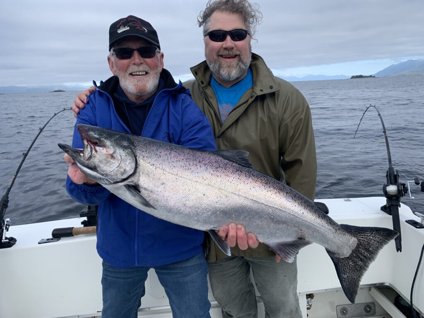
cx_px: 212
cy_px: 159
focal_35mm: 26
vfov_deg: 53.1
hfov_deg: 67.3
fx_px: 318
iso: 25
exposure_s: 1/954
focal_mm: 4.25
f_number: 1.8
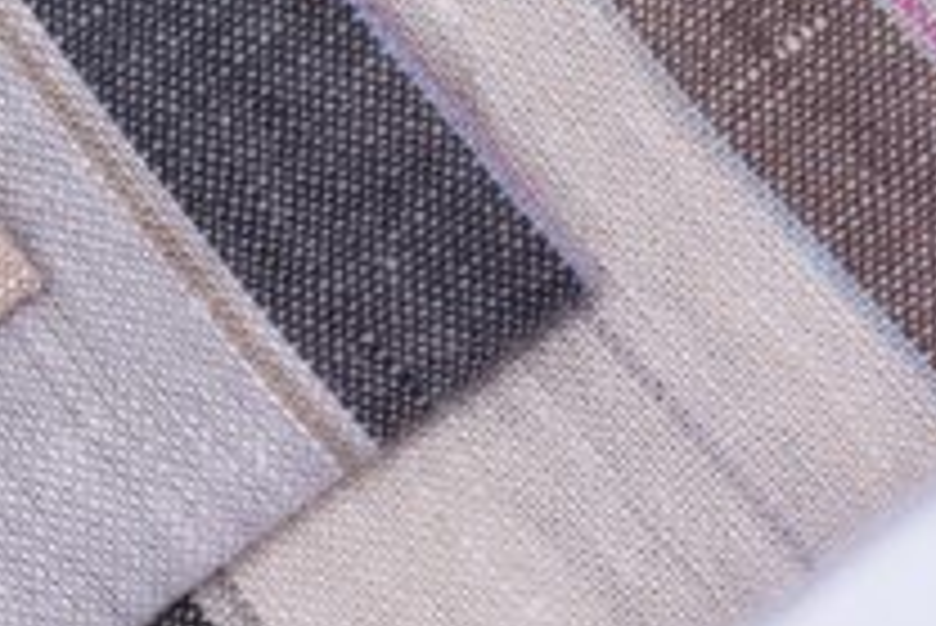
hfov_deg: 10.4
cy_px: 254
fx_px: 5157
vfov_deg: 6.9
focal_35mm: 198
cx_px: 252
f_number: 11
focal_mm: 55
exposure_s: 1/125
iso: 100
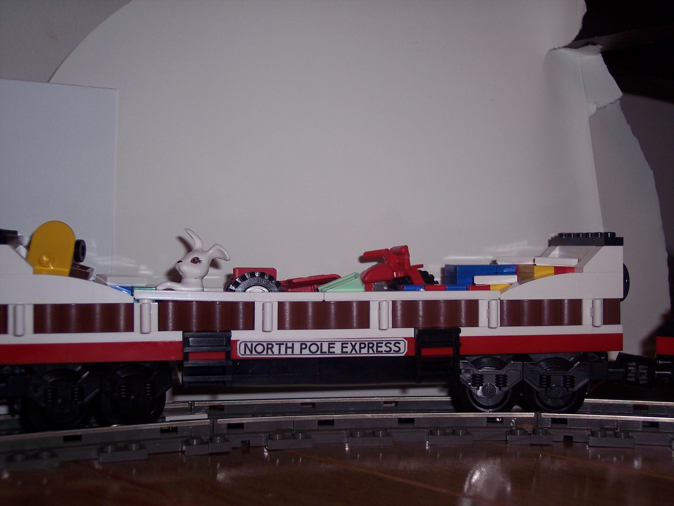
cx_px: 337
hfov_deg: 36.8
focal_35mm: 52
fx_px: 1012
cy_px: 253
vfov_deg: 28.0
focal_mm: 10.7
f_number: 3.4
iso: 100
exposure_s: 1/60
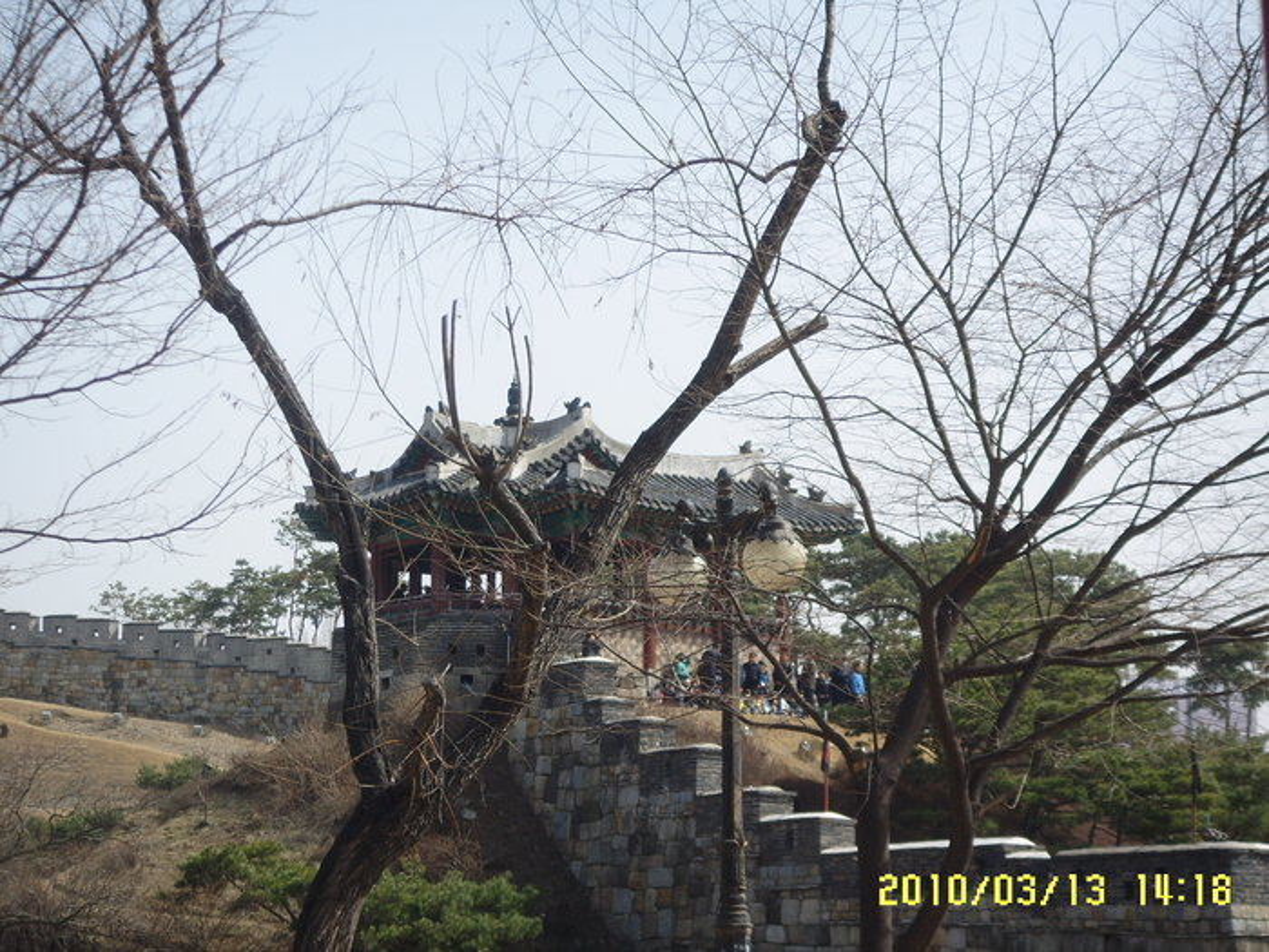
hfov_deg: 20.7
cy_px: 476
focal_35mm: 95
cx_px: 634
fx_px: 3483
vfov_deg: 15.6
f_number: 7.7
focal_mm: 16
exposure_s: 1/350
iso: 50
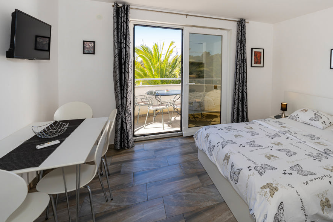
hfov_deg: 84.5
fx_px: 176
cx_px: 216
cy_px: 72
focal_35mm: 19
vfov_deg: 62.7
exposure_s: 1/60
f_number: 7.1
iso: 100
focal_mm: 14
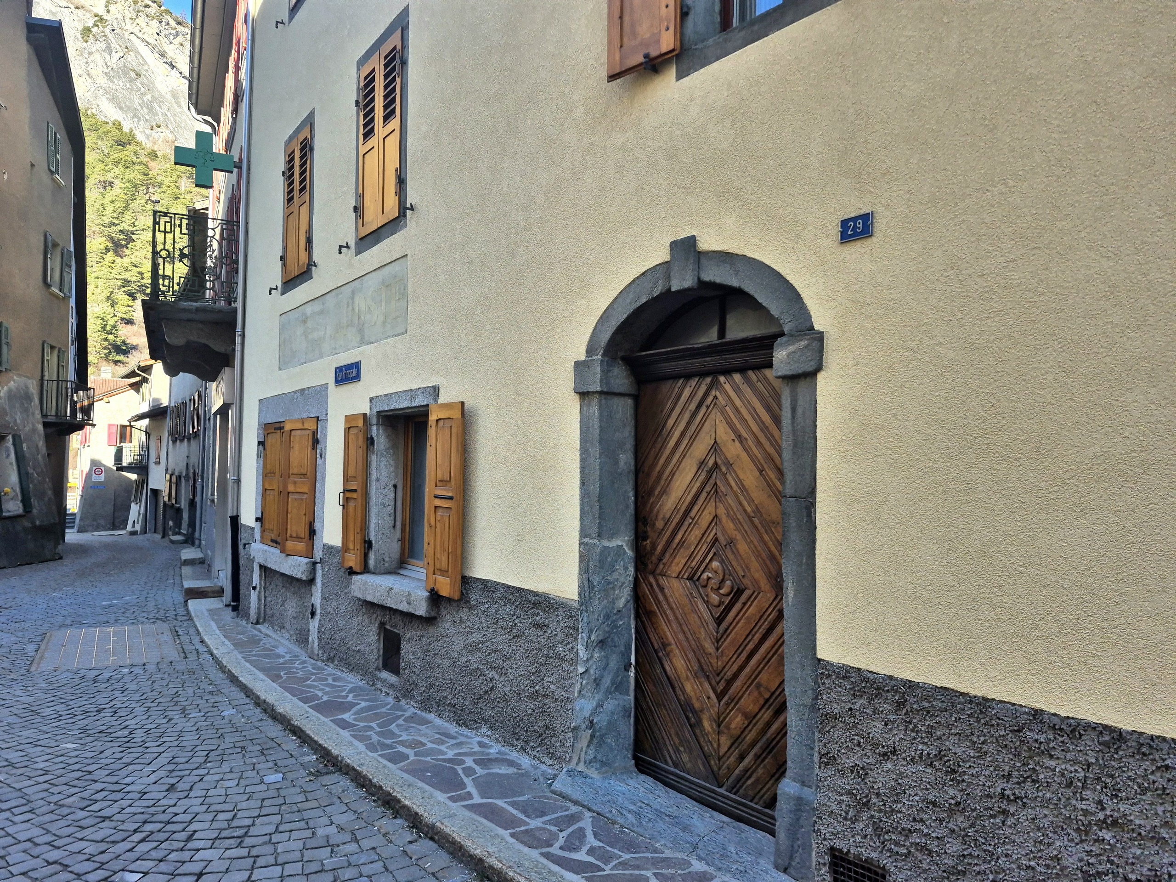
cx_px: 588
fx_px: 781
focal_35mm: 23
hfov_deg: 73.9
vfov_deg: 58.9
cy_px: 441
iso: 25
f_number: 1.8
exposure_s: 1/227
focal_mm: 5.4
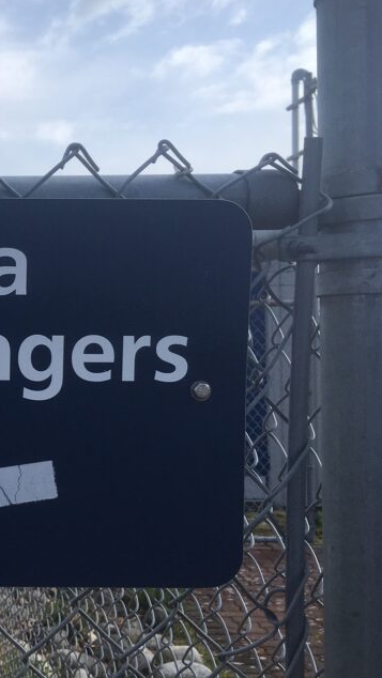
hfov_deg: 20.9
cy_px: 353
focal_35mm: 51
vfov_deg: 40.6
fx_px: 918
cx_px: -147
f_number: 2.2
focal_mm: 4.15
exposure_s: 1/1603
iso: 25
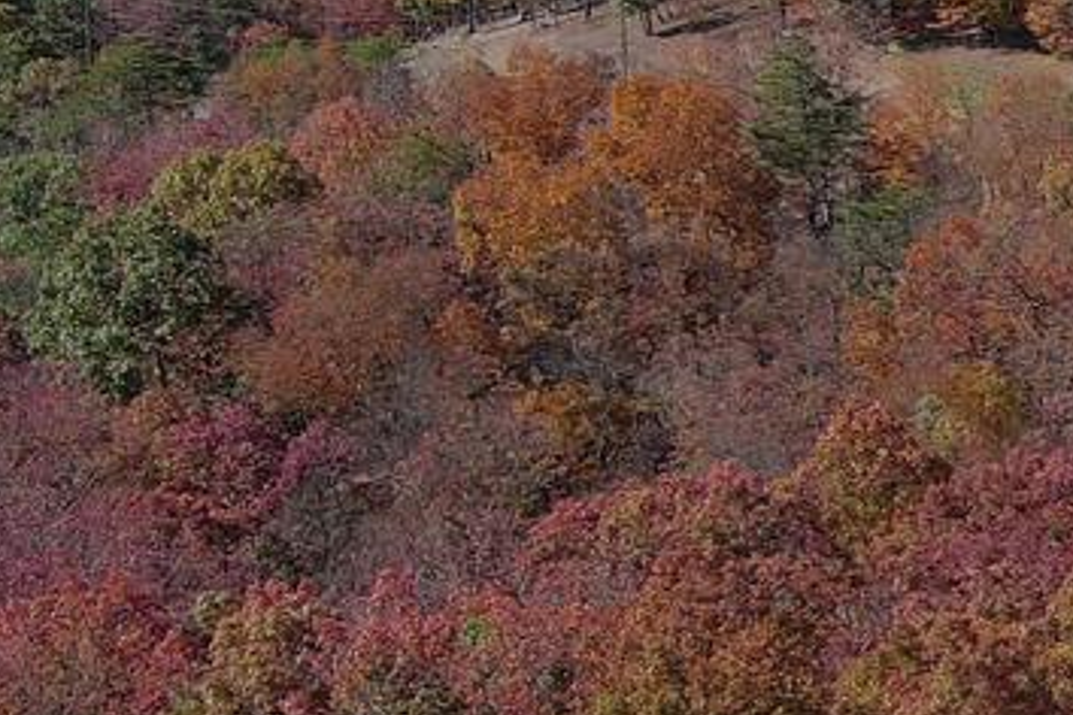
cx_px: 2067
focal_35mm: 168
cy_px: 153
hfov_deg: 11.2
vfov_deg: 8.2
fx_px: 5007
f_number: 2.8
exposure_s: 1/1006
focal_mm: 10.57
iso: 100
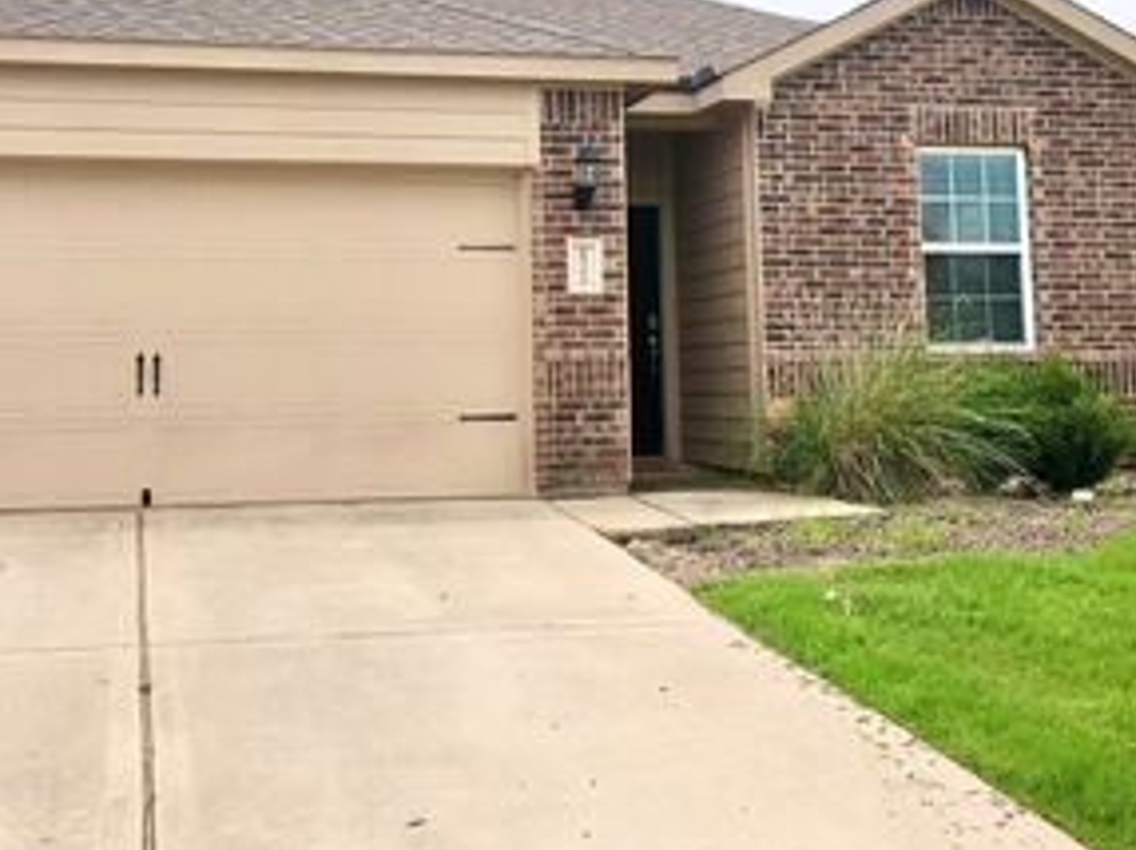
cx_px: 477
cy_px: 185
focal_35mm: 49
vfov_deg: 29.1
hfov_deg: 38.8
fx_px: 1607
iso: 25
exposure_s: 1/4367
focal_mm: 3.99
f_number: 1.8
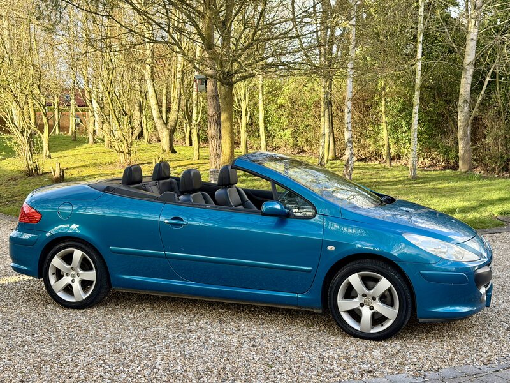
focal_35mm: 48
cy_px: 192
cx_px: 255
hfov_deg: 39.7
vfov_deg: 30.3
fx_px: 707
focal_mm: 6.76
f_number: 1.78
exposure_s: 1/496
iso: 64
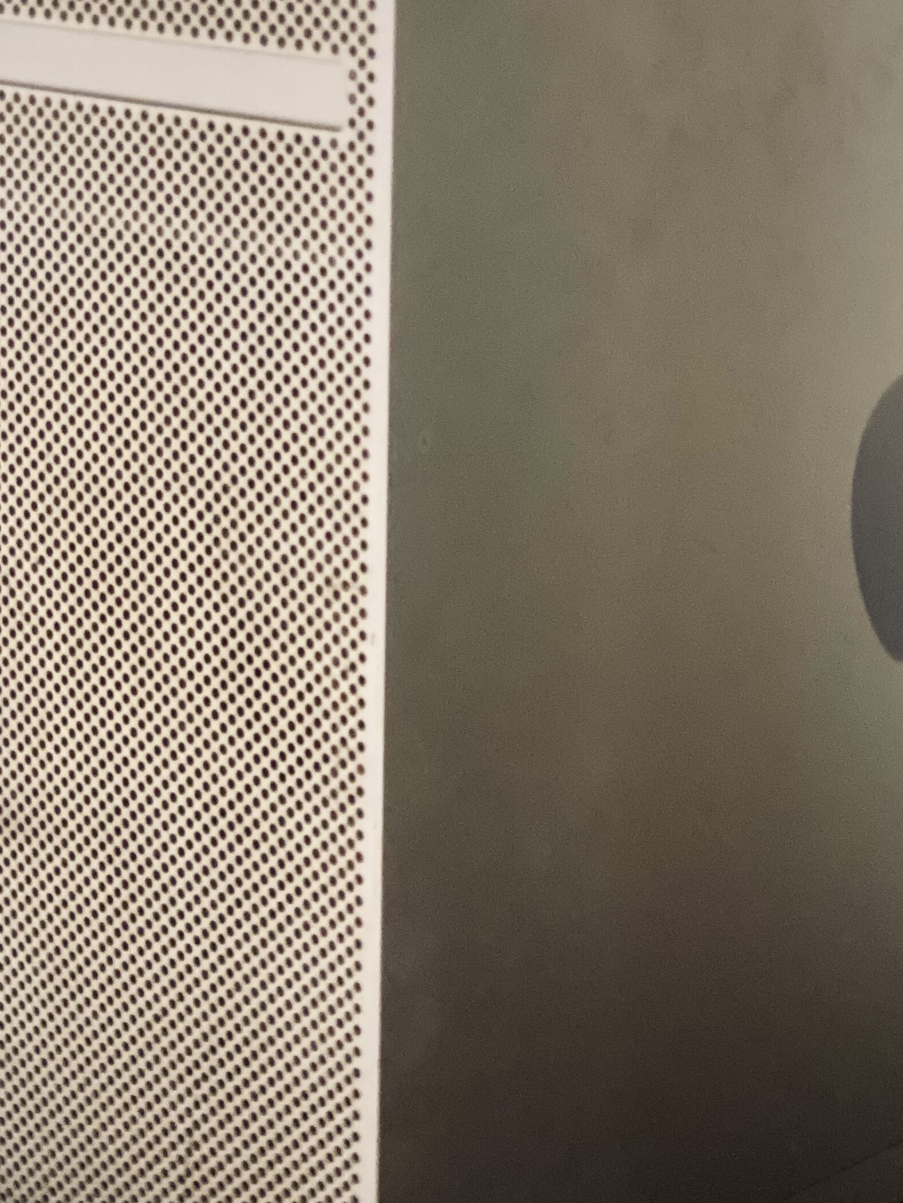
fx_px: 3269
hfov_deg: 15.7
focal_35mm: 94
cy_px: 533
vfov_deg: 20.9
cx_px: 596
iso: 500
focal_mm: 6
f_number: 2
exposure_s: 1/14
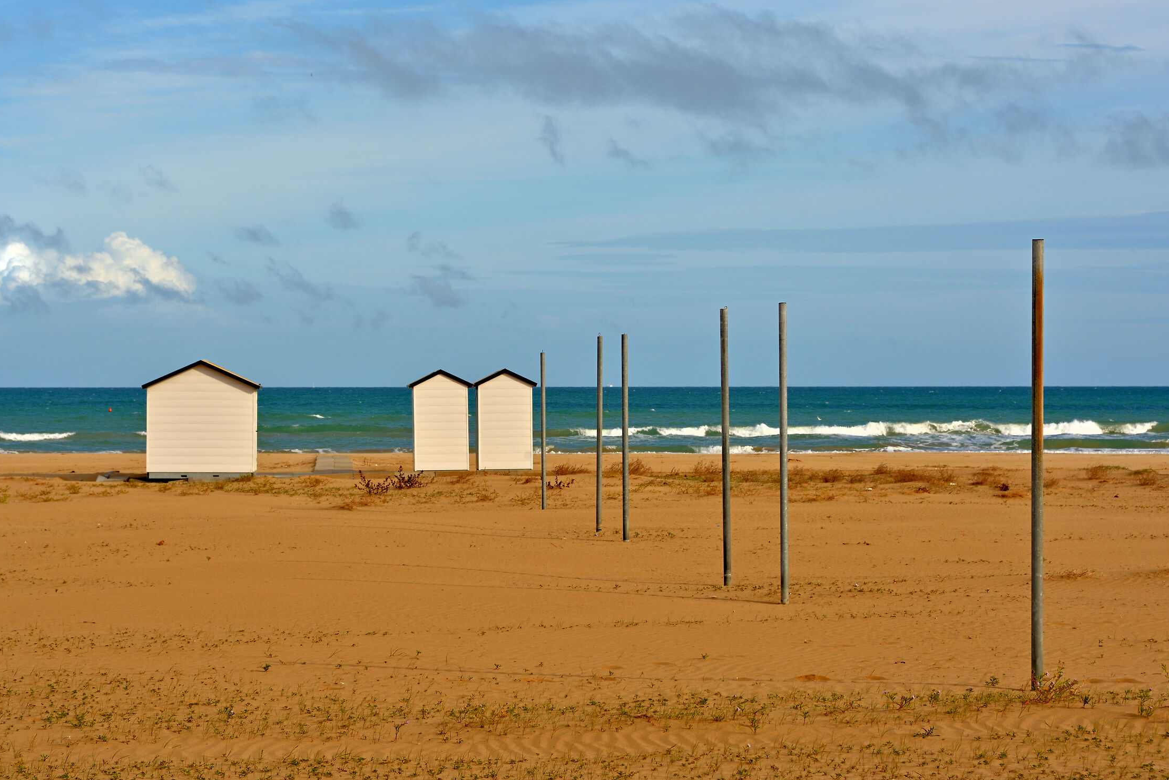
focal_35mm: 106
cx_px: 576
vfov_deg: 12.9
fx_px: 3443
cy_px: 370
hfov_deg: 19.3
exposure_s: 1/250
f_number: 10
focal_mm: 98
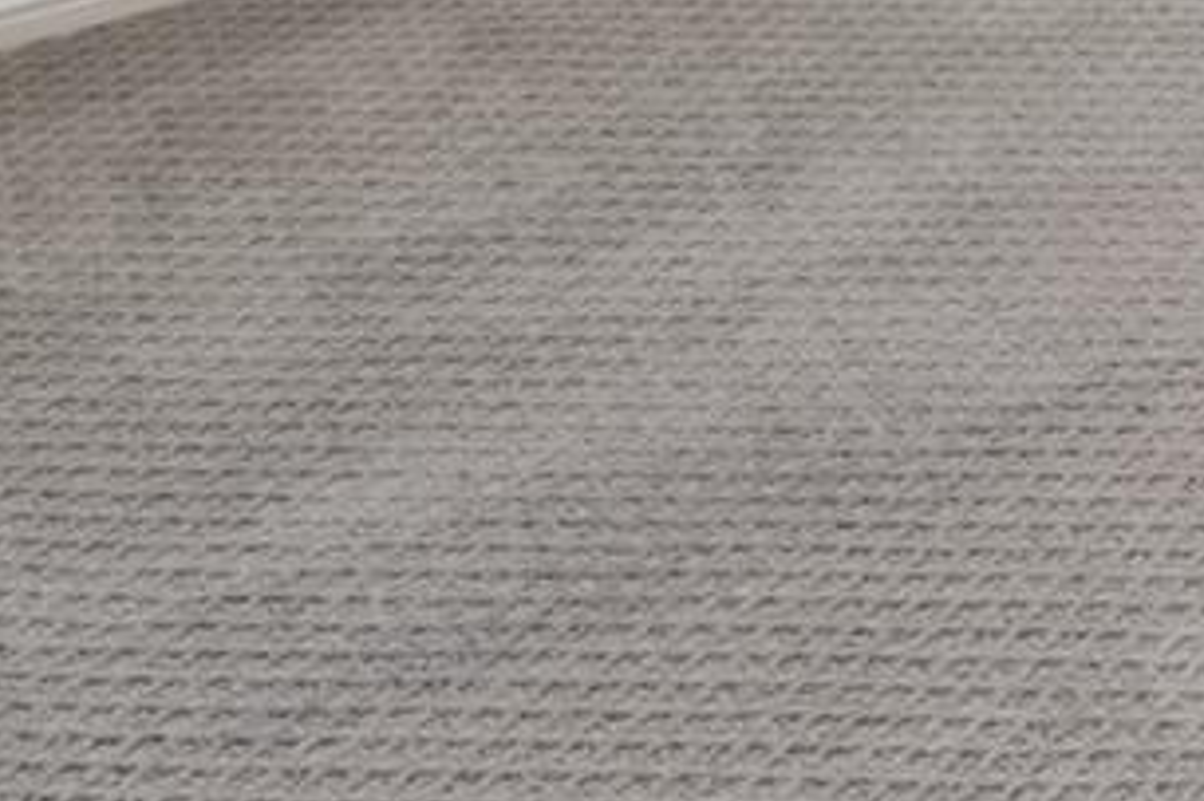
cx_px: 3205
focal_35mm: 94
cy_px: -1671
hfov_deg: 13.1
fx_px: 3142
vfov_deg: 10.2
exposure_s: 1/4
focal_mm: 14
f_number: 9
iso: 320
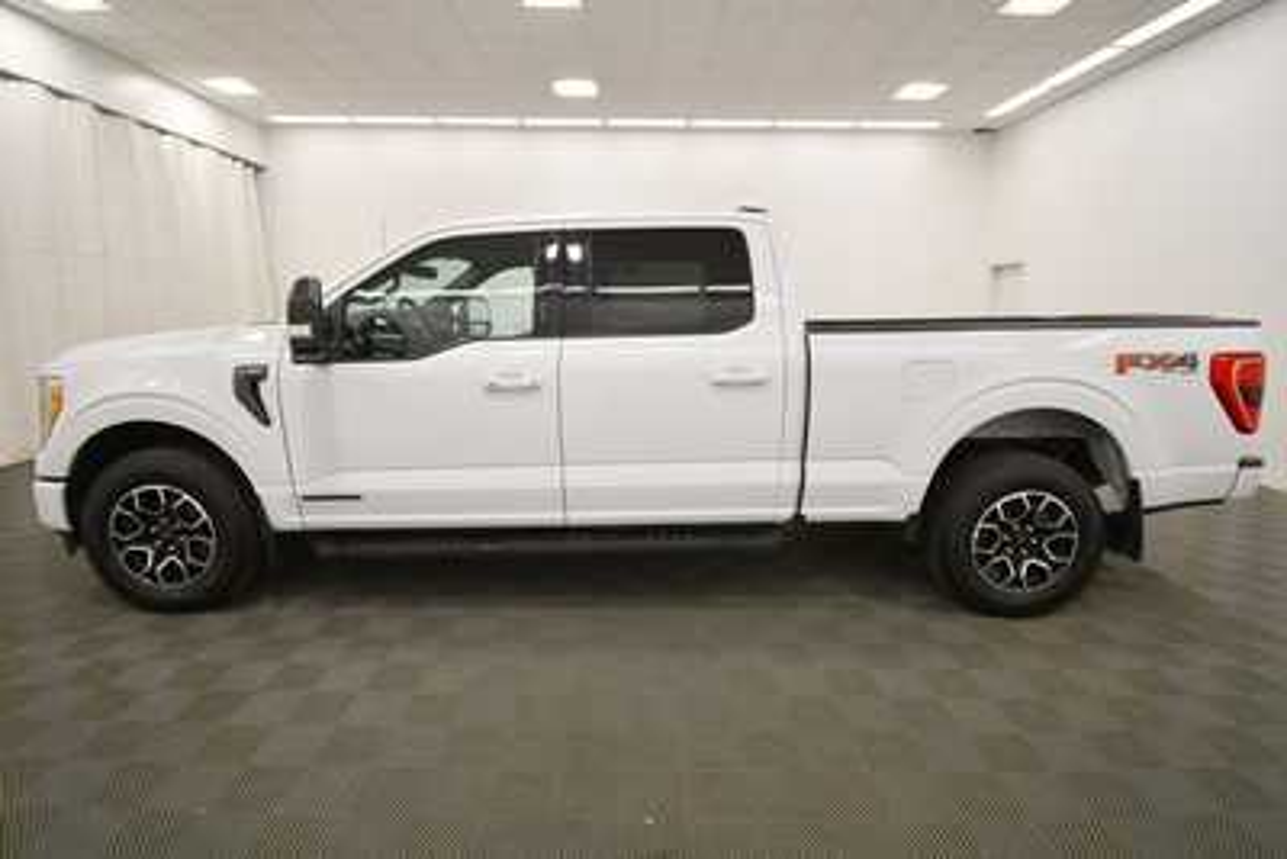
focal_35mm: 17
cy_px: 430
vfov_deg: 70.5
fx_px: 608
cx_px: 644
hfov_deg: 93.3
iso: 720
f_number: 4.8
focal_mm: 11.5
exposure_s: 1/250
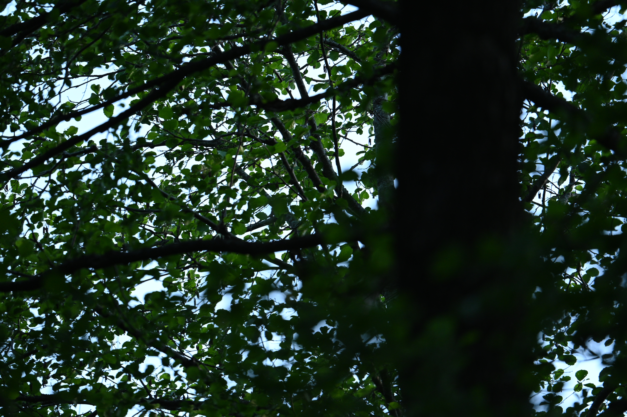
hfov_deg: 4.9
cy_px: 208
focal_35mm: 424
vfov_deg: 3.2
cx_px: 314
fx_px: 7380
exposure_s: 1/2500
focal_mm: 424
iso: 2000
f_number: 6.3
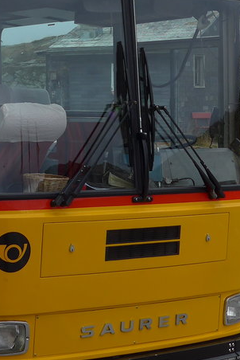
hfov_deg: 16.0
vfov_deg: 25.2
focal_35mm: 80
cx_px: -94
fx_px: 799
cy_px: 113
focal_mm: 6
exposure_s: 1/500
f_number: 2.8
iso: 80
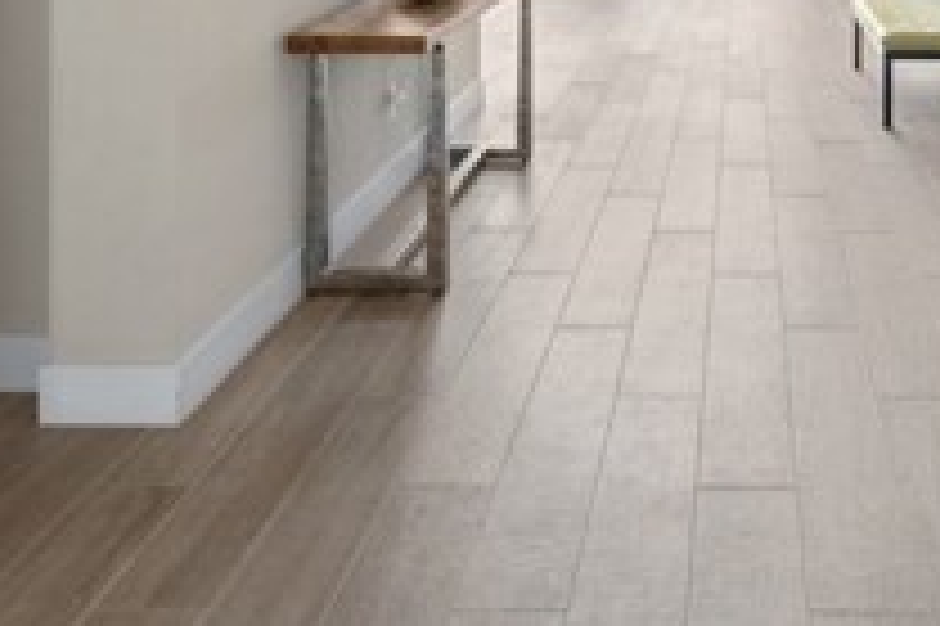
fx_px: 1200
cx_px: 715
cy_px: -160
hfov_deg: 41.4
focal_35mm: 46
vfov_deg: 25.6
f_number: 8
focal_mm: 10
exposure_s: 1/9
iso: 200
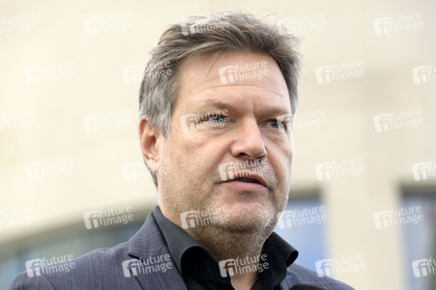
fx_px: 2783
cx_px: 218
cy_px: 145
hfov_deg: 9.0
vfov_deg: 6.0
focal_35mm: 230
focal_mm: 230
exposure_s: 1/250
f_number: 8
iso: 800
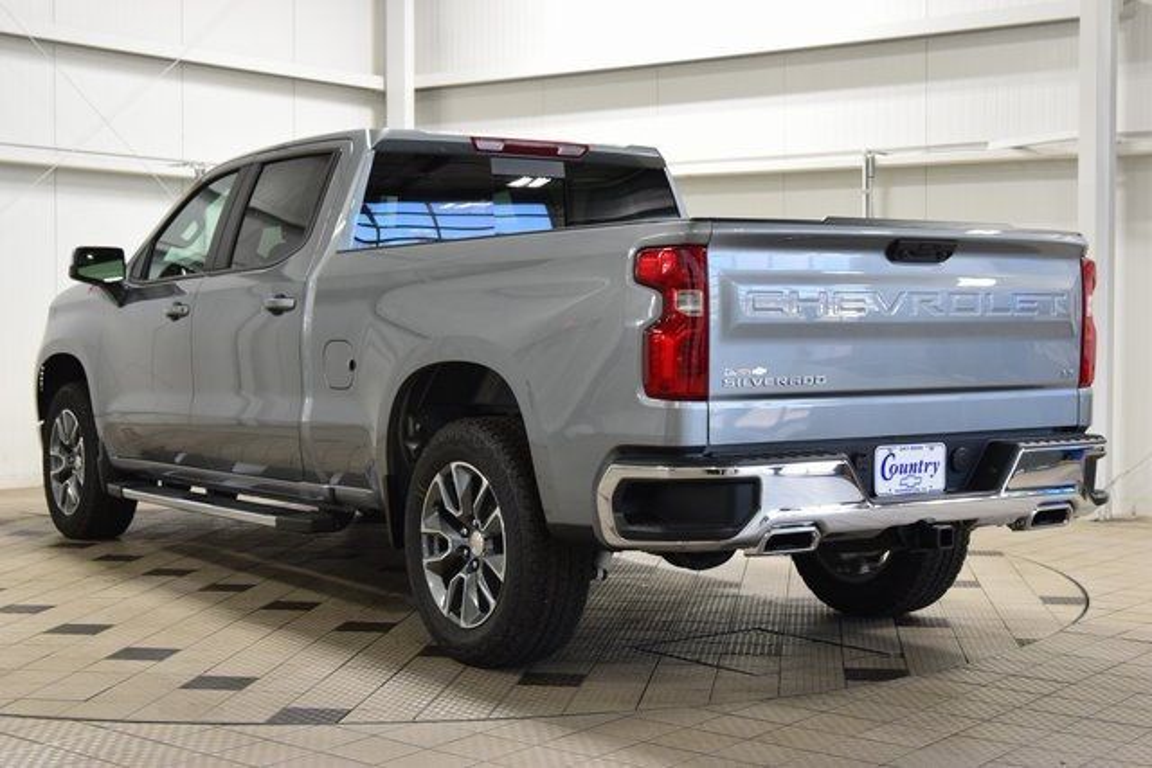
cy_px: 384
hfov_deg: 36.9
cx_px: 576
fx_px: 1728
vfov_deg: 25.1
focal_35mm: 54
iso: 1600
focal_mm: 36
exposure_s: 1/60
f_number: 5
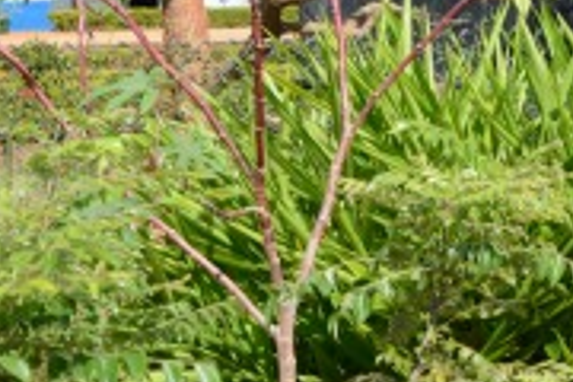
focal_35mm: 183
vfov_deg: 7.5
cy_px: 166
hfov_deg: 10.7
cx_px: 920
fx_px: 2913
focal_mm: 55
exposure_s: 1/100
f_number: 16
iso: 250
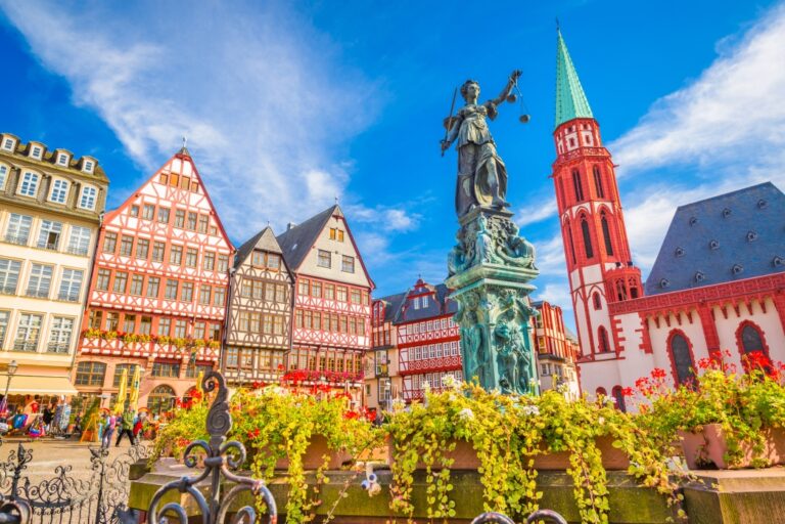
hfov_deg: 78.6
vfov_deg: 57.2
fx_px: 480
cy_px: 262
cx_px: 392
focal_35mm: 22
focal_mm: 22
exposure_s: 1/80
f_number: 8
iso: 100
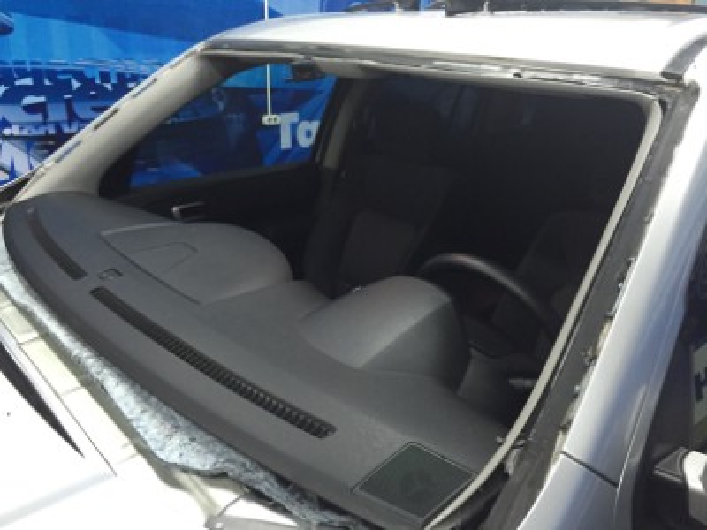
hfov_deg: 61.7
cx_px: 354
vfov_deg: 48.2
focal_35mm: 29
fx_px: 592
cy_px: 265
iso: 250
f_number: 2.2
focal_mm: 4.15
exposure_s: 1/33
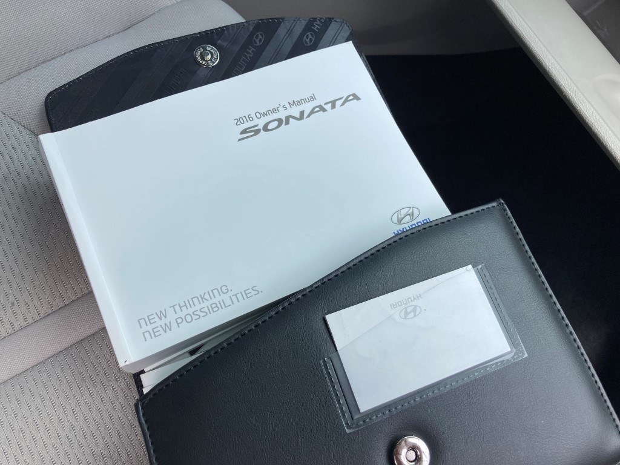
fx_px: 502
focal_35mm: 28
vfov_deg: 49.7
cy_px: 232
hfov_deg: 63.4
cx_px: 310
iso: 20
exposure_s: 1/665
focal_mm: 3.99
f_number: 1.8
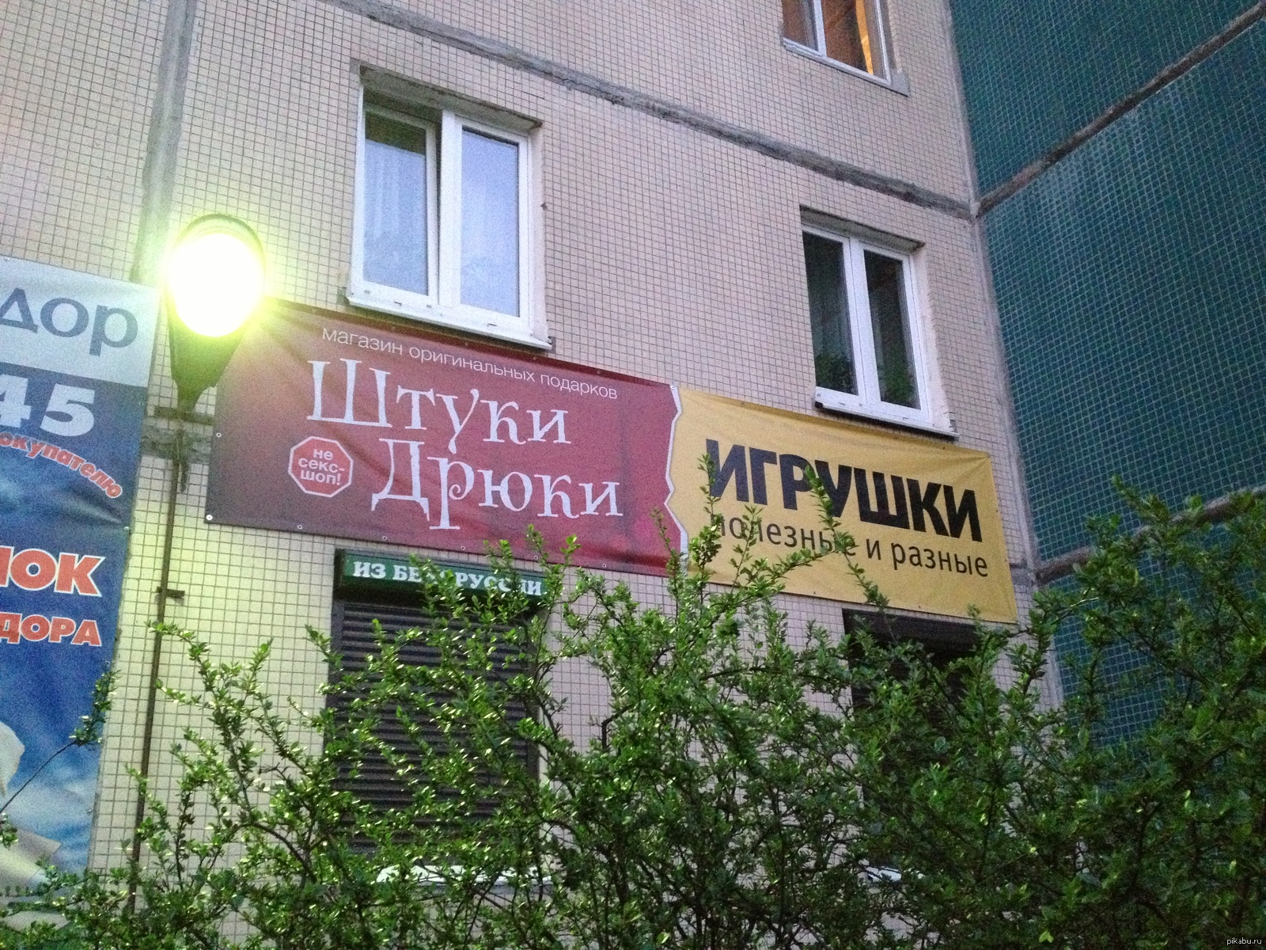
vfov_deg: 40.7
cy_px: 475
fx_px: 1280
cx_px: 633
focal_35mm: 35
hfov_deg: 52.6
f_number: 2.4
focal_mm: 4.28
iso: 640
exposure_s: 1/15
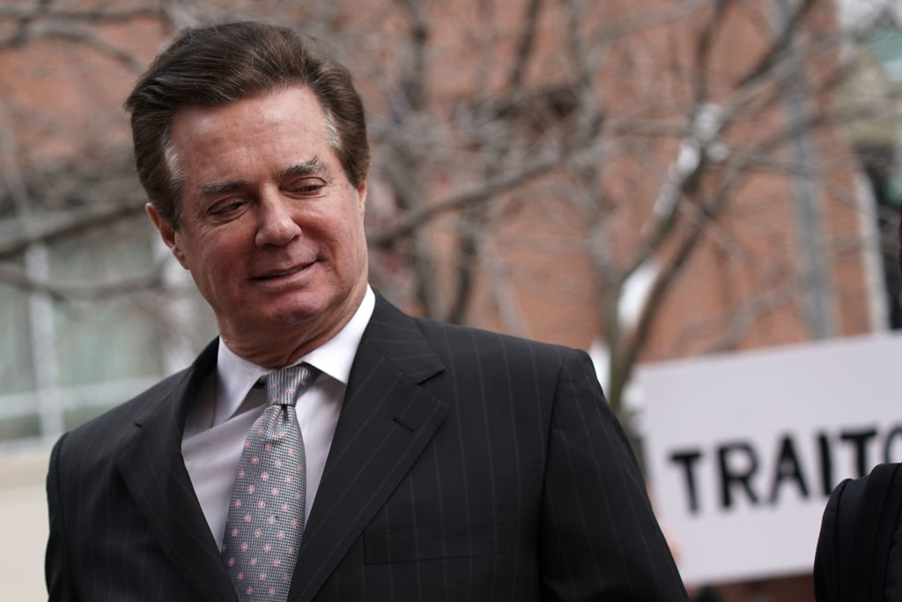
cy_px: 301
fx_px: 2806
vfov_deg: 12.2
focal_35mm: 112
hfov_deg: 18.3
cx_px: 451
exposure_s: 1/800
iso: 400
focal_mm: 112
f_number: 5.6
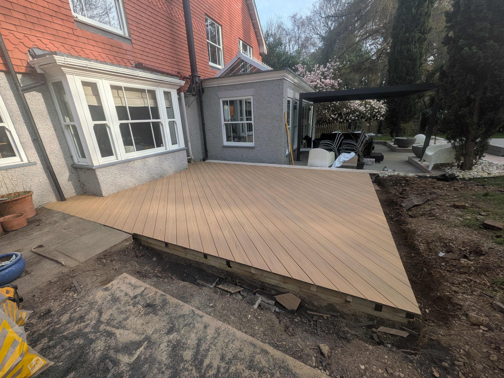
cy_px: 189
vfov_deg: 85.7
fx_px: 204
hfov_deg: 102.1
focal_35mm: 14
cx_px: 252
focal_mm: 1.83
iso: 47
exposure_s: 1/590
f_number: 2.2
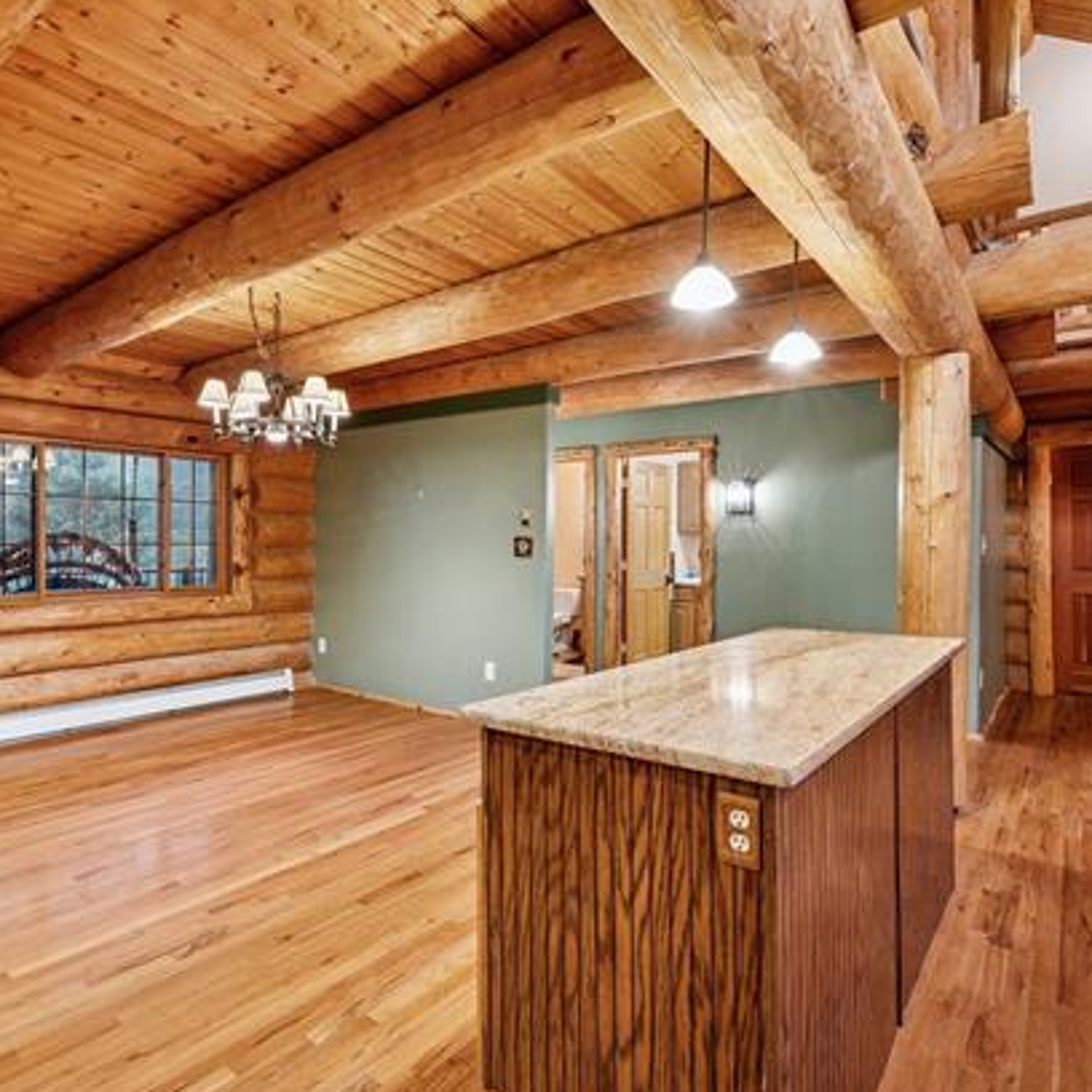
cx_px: 509
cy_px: 562
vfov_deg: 74.8
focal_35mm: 20
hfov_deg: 74.7
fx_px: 714
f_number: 11
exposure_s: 1/2
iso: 800
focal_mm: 15
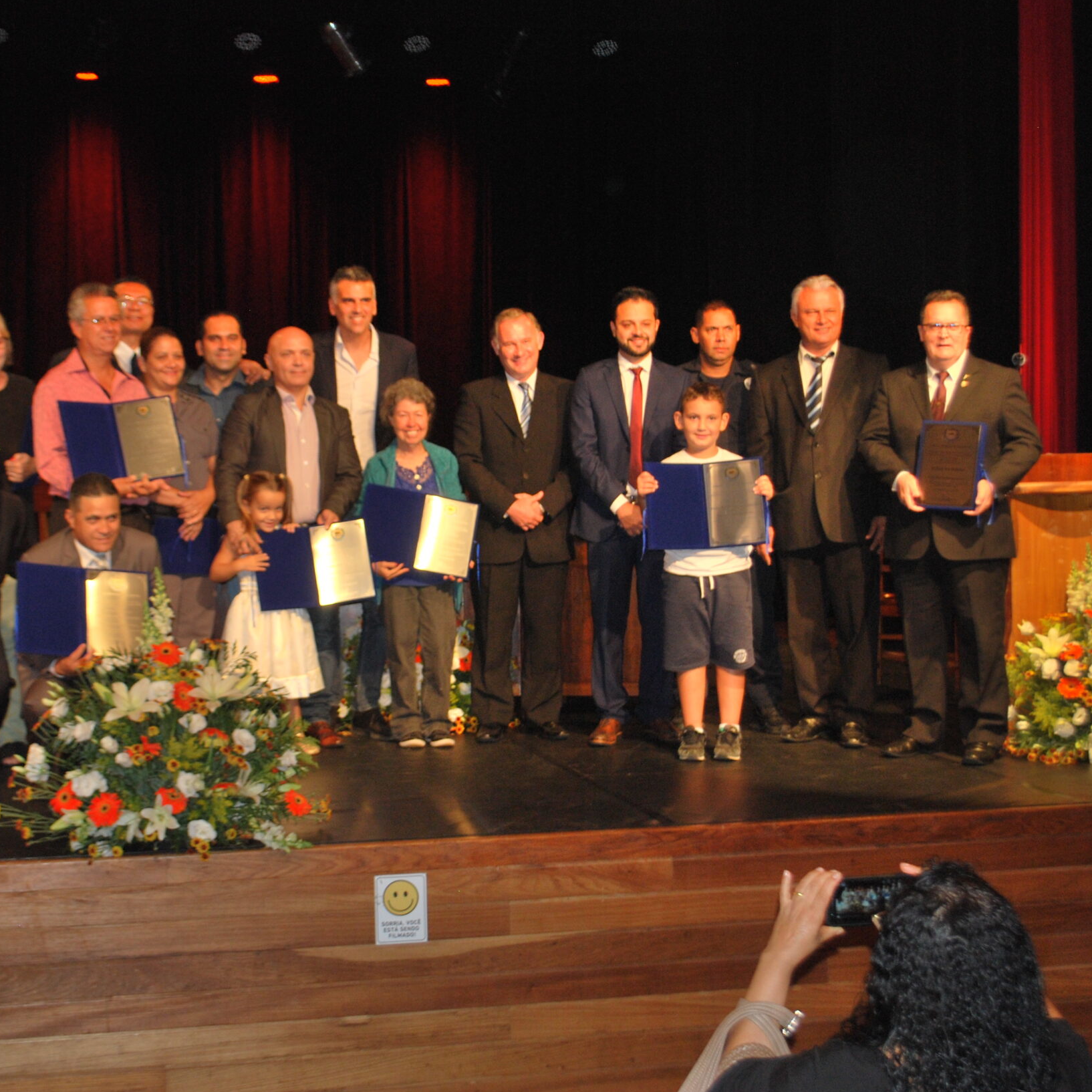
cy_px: 533
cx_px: 369
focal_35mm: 52
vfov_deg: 32.8
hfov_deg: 32.5
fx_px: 1856
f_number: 4.5
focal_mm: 26
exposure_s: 1/60
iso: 200
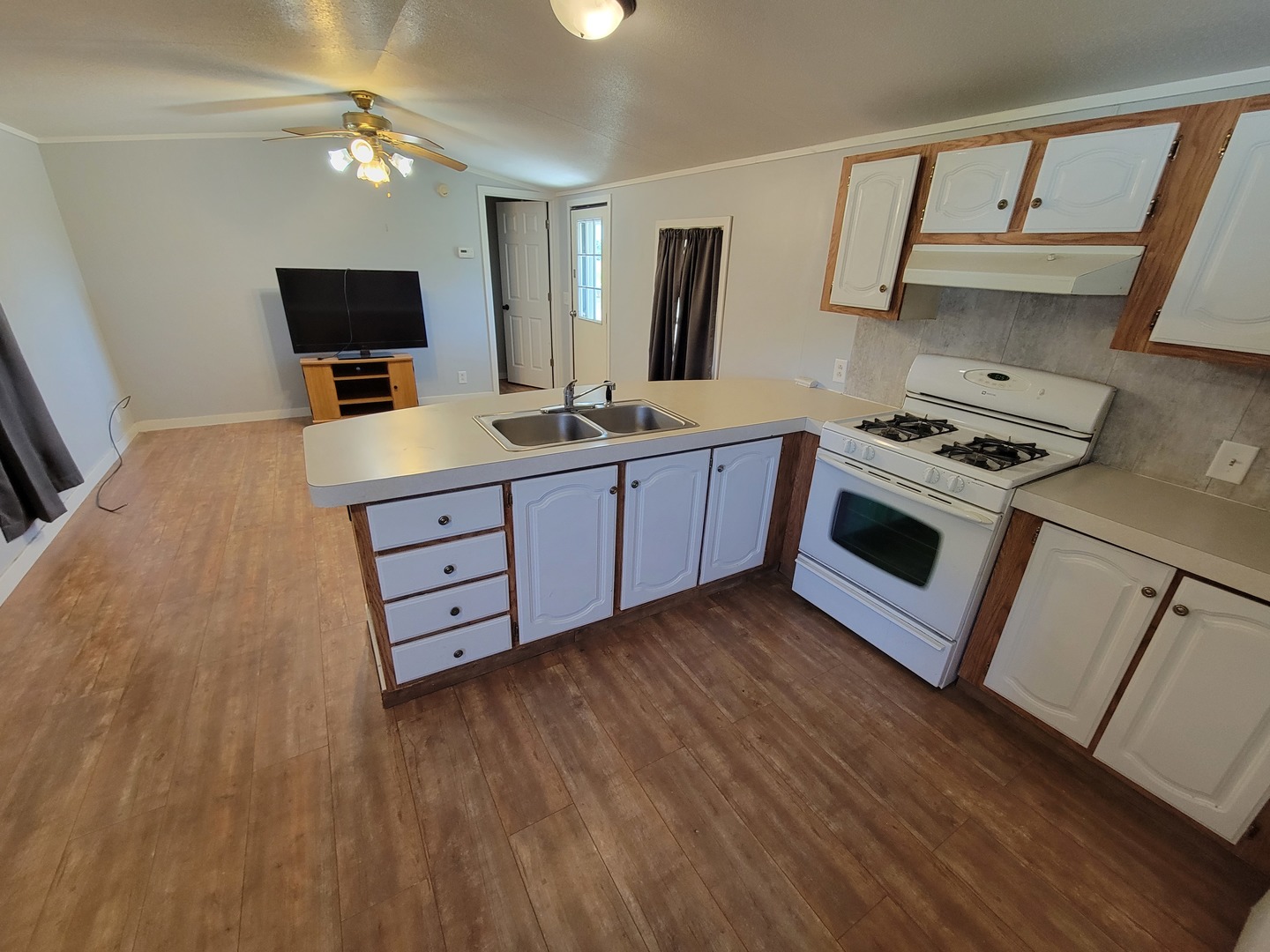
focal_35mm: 13
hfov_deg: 106.2
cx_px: 635
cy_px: 476
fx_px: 477
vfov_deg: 89.9
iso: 320
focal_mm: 2.2
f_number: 2.2
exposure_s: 1/60
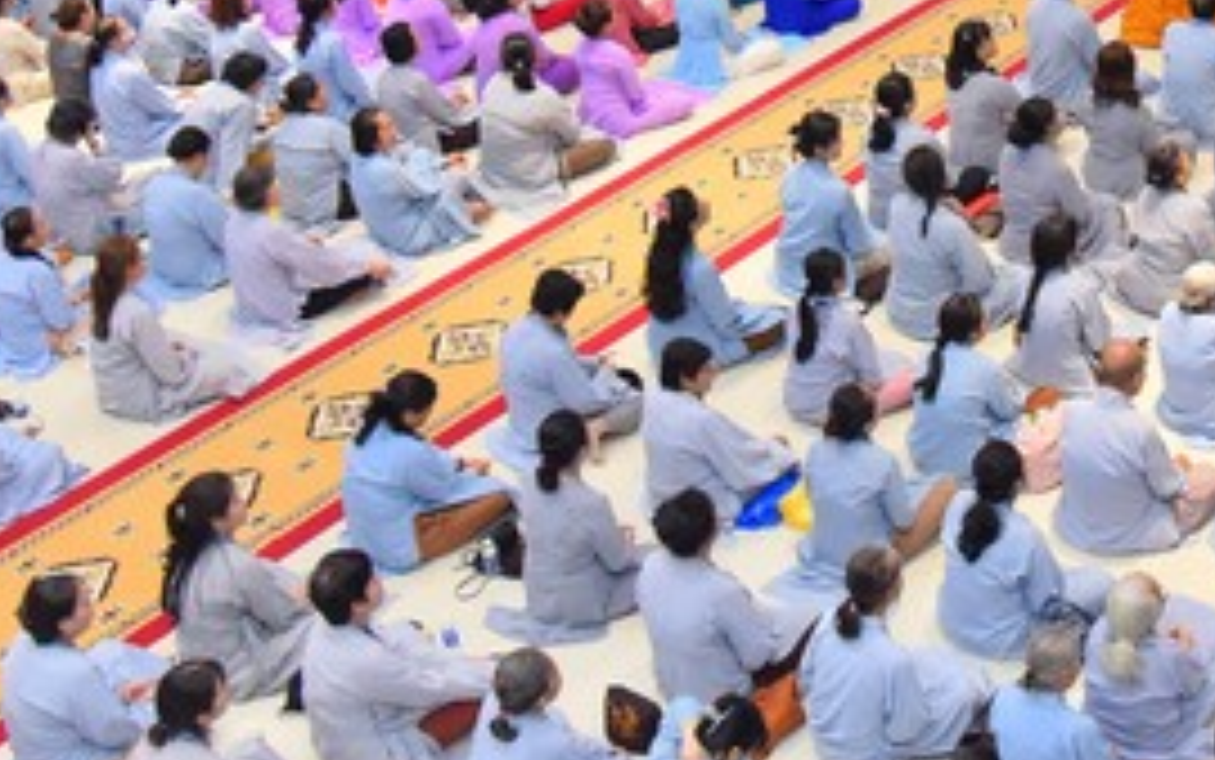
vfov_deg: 21.2
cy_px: -22
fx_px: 1954
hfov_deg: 32.6
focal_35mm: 59
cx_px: 1120
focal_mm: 24
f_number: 4.5
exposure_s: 1/125
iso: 1250
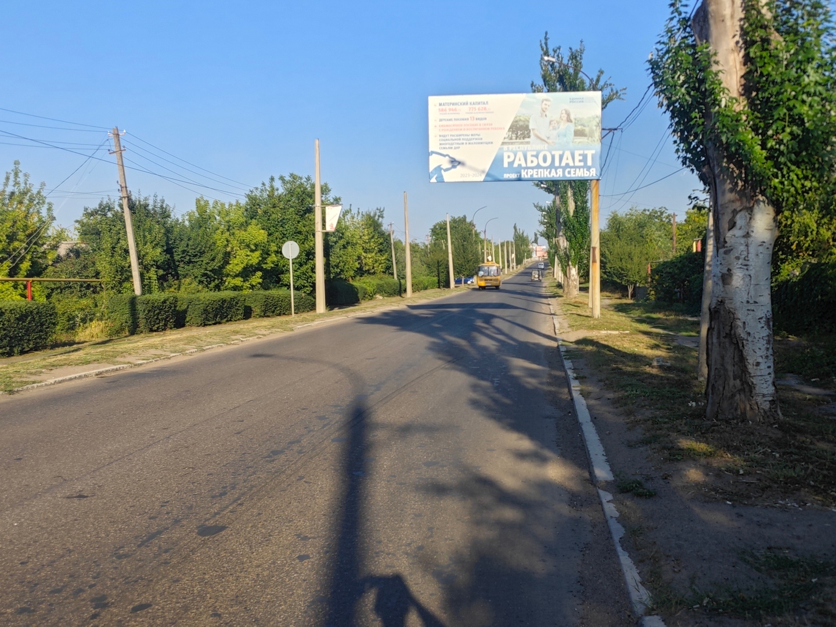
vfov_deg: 58.9
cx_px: 418
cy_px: 314
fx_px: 555
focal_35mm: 23
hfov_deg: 73.9
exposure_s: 1/836
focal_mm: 5.43
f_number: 1.8
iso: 50
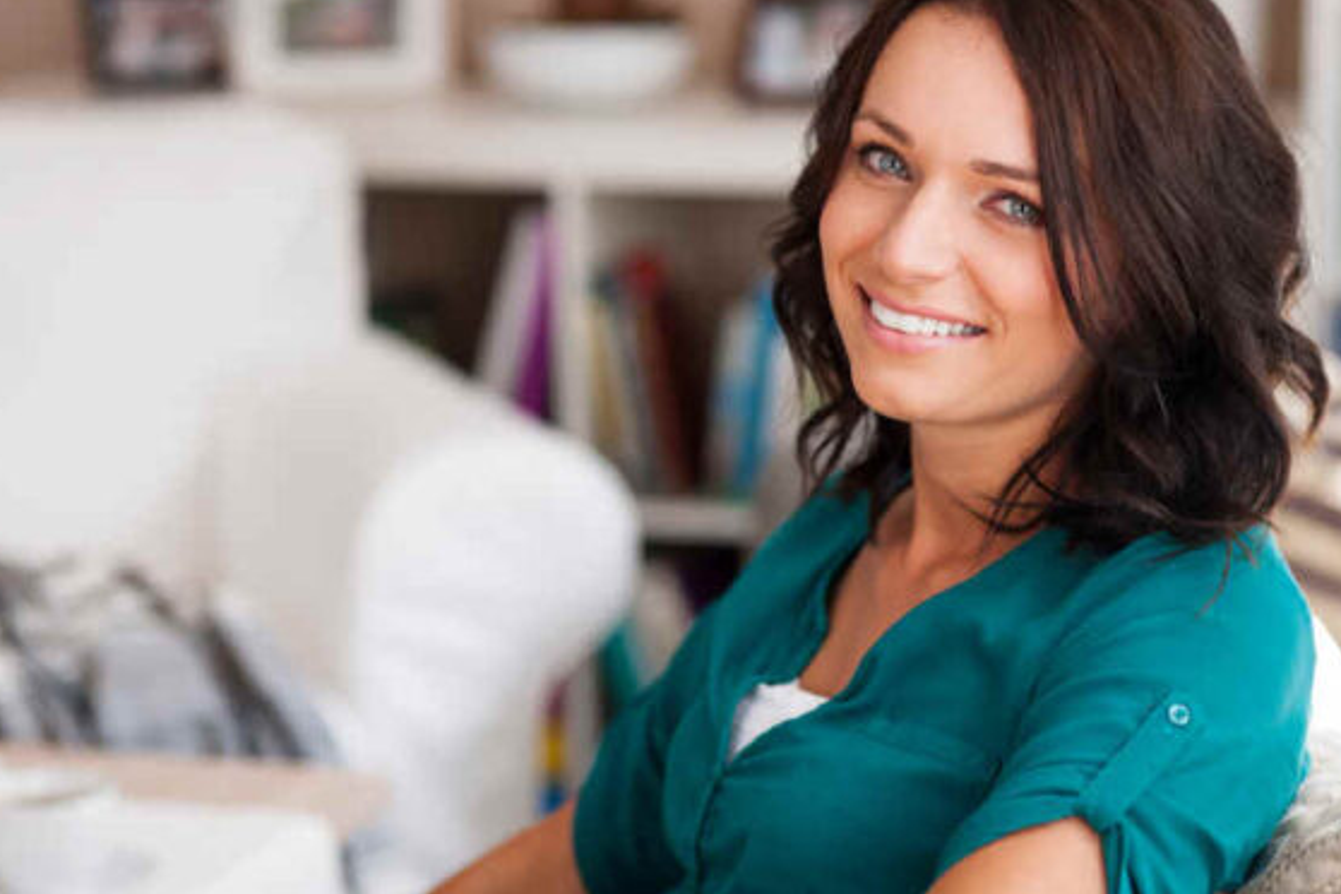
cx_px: 637
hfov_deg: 17.5
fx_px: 4358
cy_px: 493
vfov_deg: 11.7
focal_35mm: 117
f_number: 2.5
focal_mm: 85
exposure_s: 1/160
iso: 100
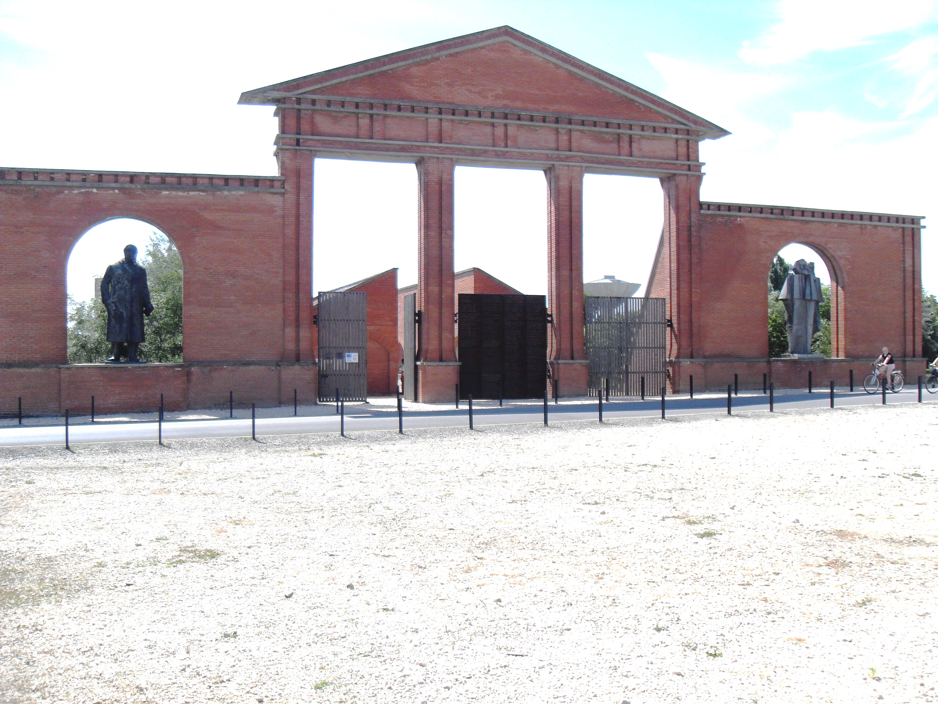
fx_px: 921
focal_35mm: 34
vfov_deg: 41.8
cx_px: 469
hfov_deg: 54.0
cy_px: 352
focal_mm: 6.3
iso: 80
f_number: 7
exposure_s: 1/350
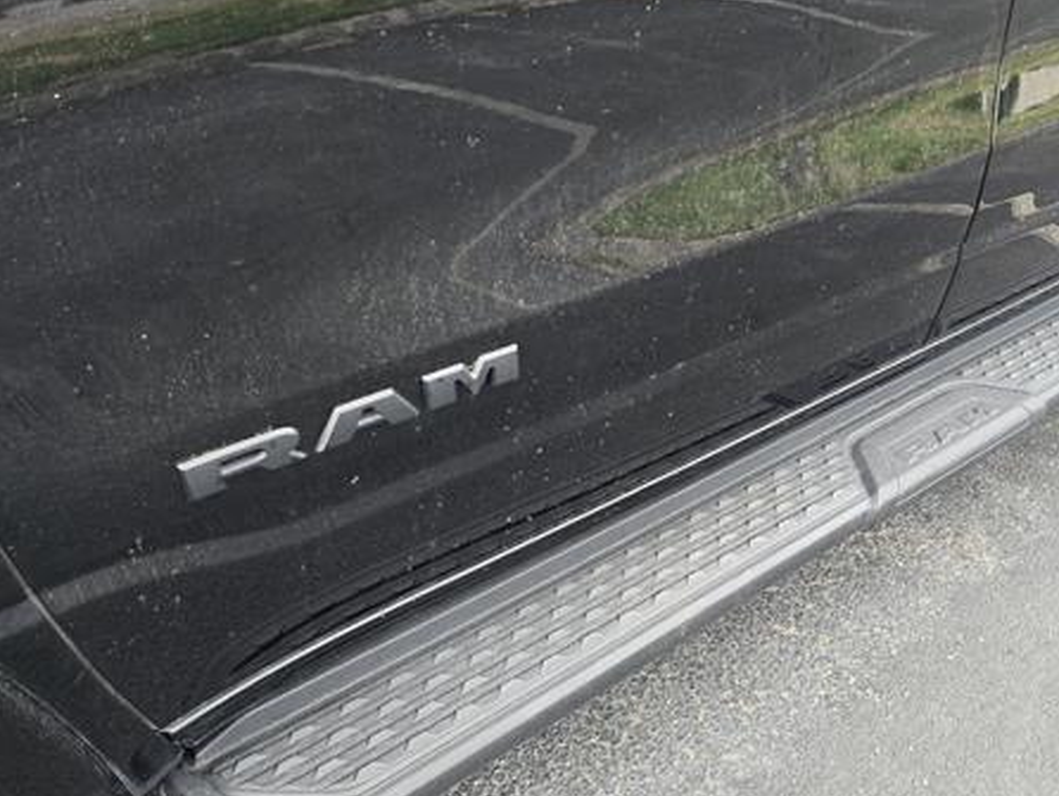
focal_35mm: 33
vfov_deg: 42.8
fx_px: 1010
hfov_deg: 54.5
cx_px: 681
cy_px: 470
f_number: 1.7
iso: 100
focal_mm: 6.3
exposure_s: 1/182
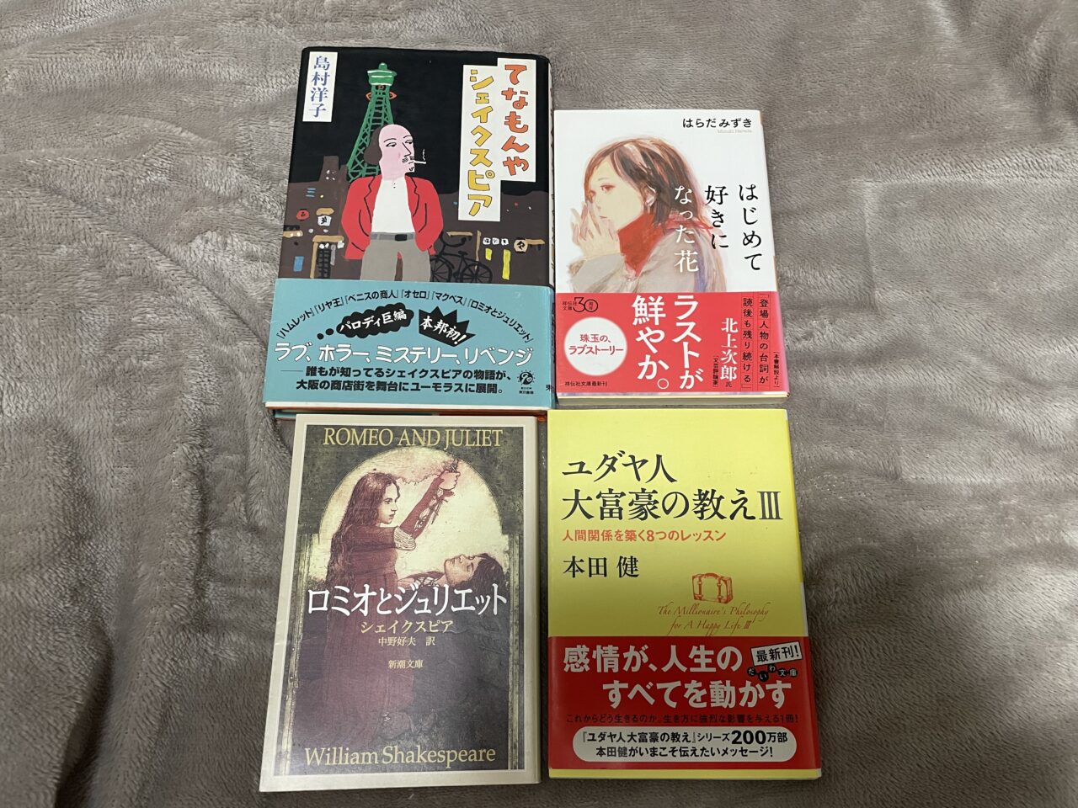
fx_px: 810
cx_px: 539
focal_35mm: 26
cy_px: 404
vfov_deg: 53.1
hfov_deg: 67.3
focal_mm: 4.2
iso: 125
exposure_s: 1/50
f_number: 1.6
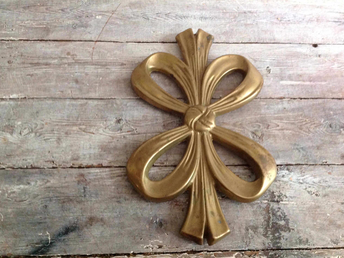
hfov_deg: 51.4
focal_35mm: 36
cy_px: 130
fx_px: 358
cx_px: 174
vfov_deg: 39.7
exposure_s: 1/15
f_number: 2.4
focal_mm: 4.28
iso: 500
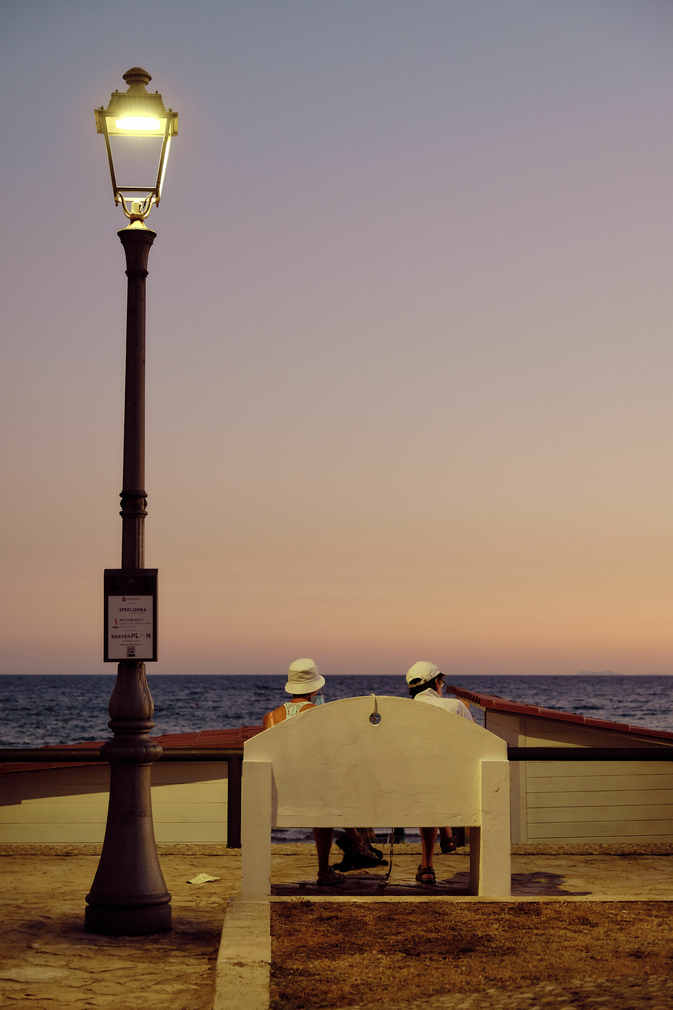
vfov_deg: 31.4
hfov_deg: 21.2
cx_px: 336
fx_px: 1795
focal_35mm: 64
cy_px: 505
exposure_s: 1/125
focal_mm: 42.7
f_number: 2.8
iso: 800
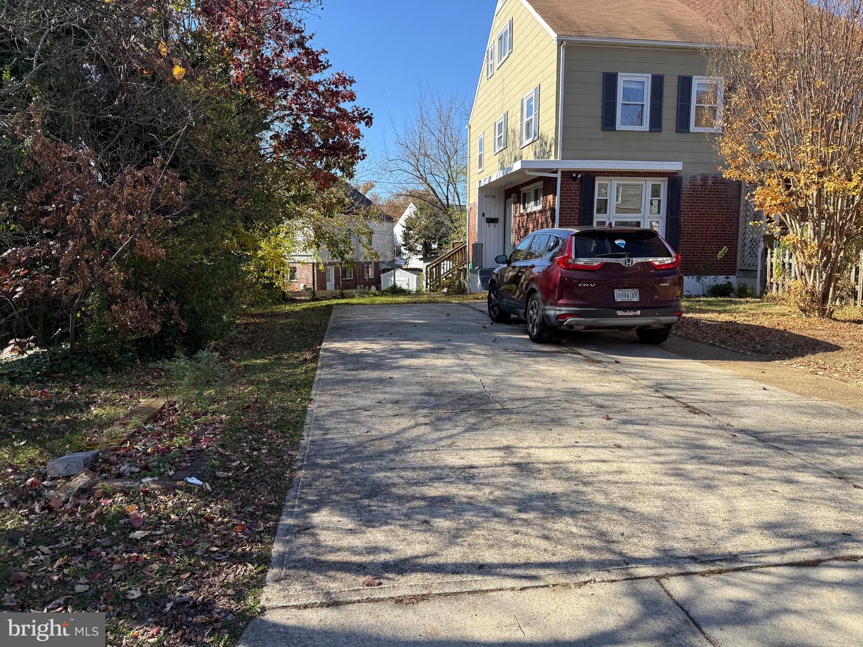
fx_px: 598
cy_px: 324
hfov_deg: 71.6
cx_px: 432
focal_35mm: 24
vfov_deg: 56.8
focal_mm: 6.76
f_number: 1.78
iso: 80
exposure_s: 1/1770
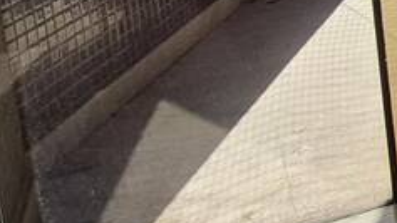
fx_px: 905
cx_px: 829
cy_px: -164
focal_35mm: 86
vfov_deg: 12.9
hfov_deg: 17.0
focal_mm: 1.74
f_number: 2.2
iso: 50
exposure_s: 1/578
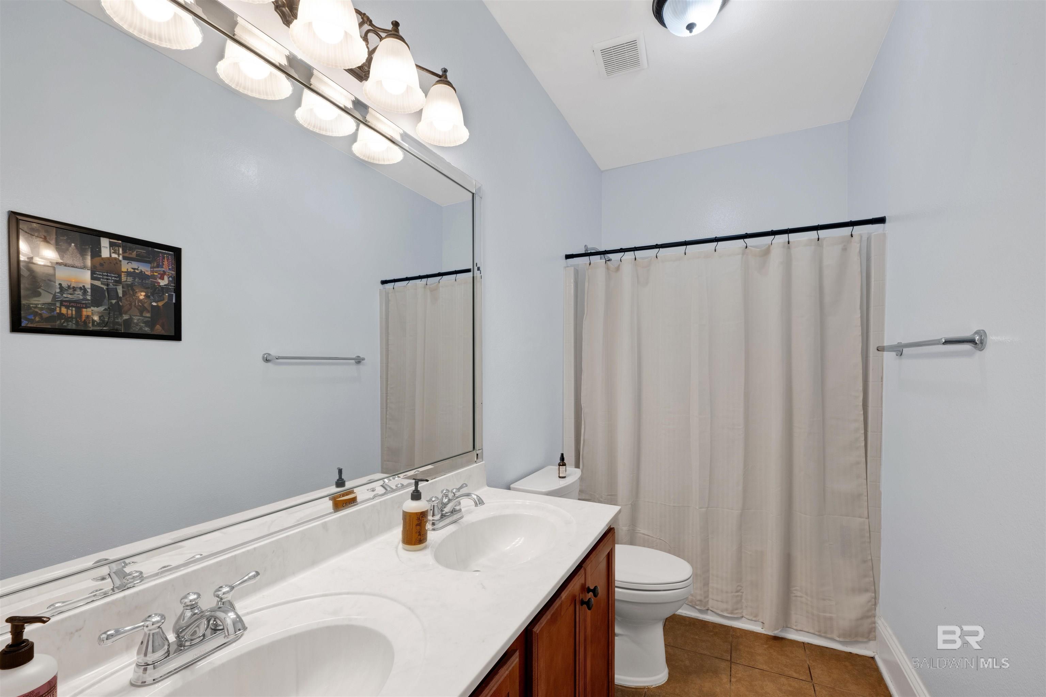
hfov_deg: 104.3
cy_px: 348
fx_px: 407
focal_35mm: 14
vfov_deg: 81.2
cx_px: 523
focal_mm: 14
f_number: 11
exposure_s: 1/10
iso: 400
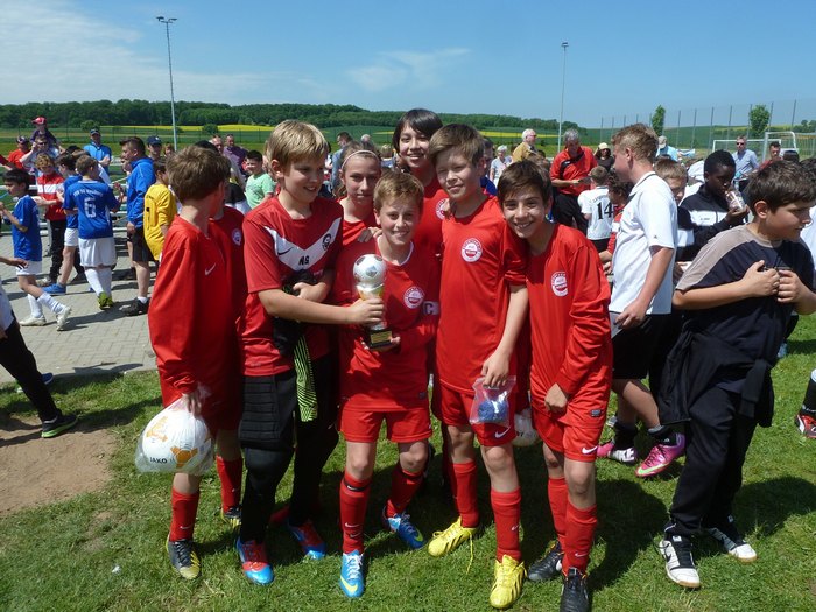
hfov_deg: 69.4
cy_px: 306
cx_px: 408
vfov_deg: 54.9
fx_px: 589
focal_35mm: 25
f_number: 5
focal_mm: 4.1
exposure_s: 1/400
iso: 80
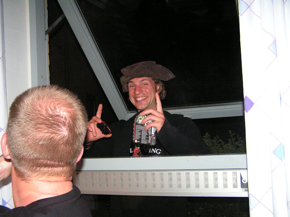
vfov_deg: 37.7
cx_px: 145
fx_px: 318
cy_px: 108
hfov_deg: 49.0
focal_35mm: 38
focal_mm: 6.3
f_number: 2.8
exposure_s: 1/40
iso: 200
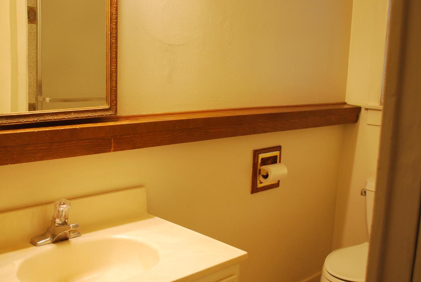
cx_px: 168
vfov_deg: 33.5
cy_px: 146
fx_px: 469
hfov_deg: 48.1
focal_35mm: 40
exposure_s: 1/30
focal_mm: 22
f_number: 4
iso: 640
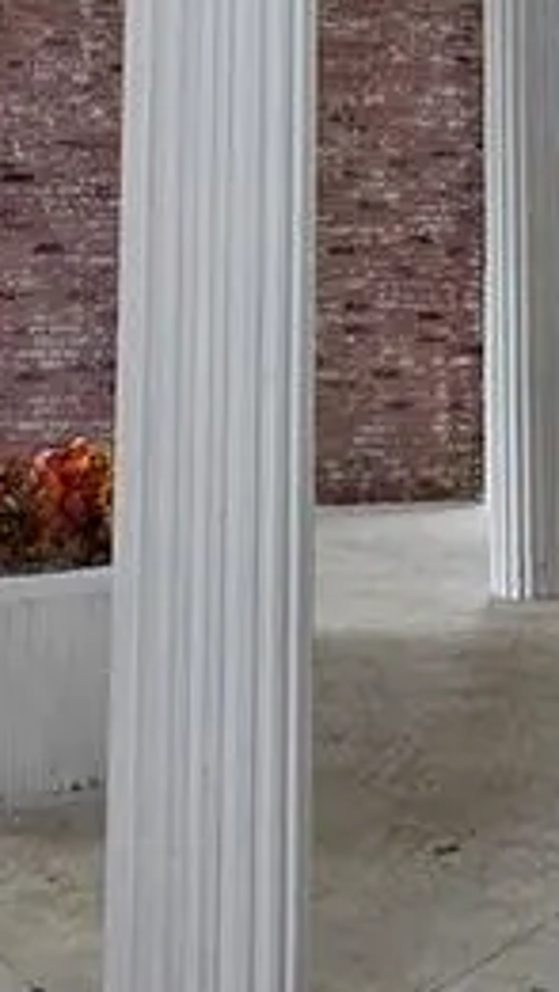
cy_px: -91
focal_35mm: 65
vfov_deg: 29.3
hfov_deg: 18.6
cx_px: 300
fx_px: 1711
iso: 125
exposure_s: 1/120
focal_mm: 2.2
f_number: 2.2
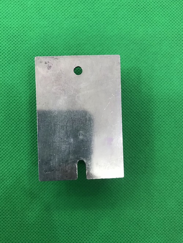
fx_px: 197
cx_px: 92
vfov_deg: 63.4
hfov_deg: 49.8
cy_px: 122
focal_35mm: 28
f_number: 1.8
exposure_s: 1/17
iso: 40
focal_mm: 3.99
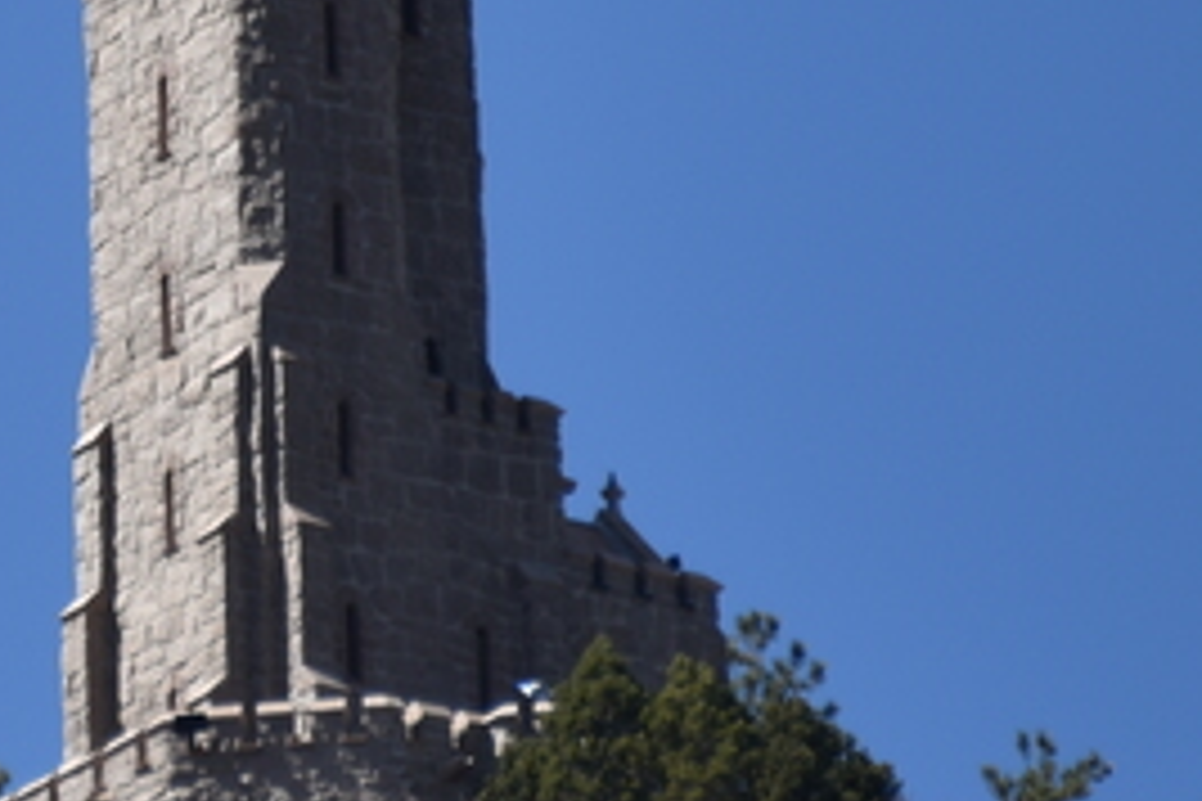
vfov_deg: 1.0
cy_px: 180
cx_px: -243
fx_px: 48043
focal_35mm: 1439
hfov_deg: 1.4
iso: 110
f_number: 5.6
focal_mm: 300
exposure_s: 1/640
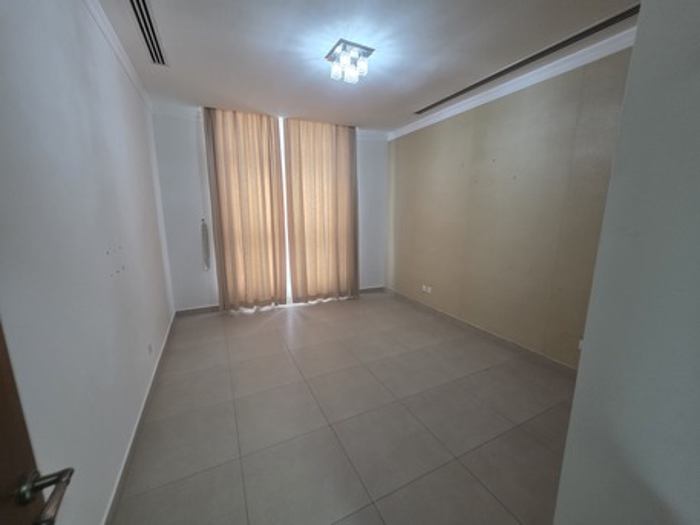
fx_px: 263
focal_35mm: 13
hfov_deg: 106.2
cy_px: 262
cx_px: 350
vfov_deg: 89.9
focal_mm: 2.2
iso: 250
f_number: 1.9
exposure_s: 1/50
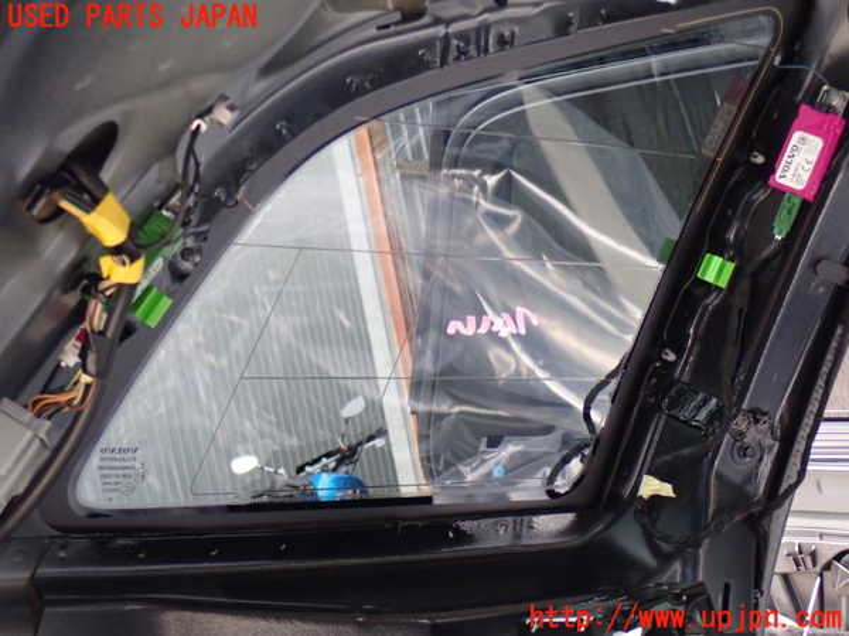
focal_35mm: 77
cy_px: 318
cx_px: 424
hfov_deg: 25.3
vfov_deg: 19.1
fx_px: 1889
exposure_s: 1/60
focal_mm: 13.65
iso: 800
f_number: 4.1
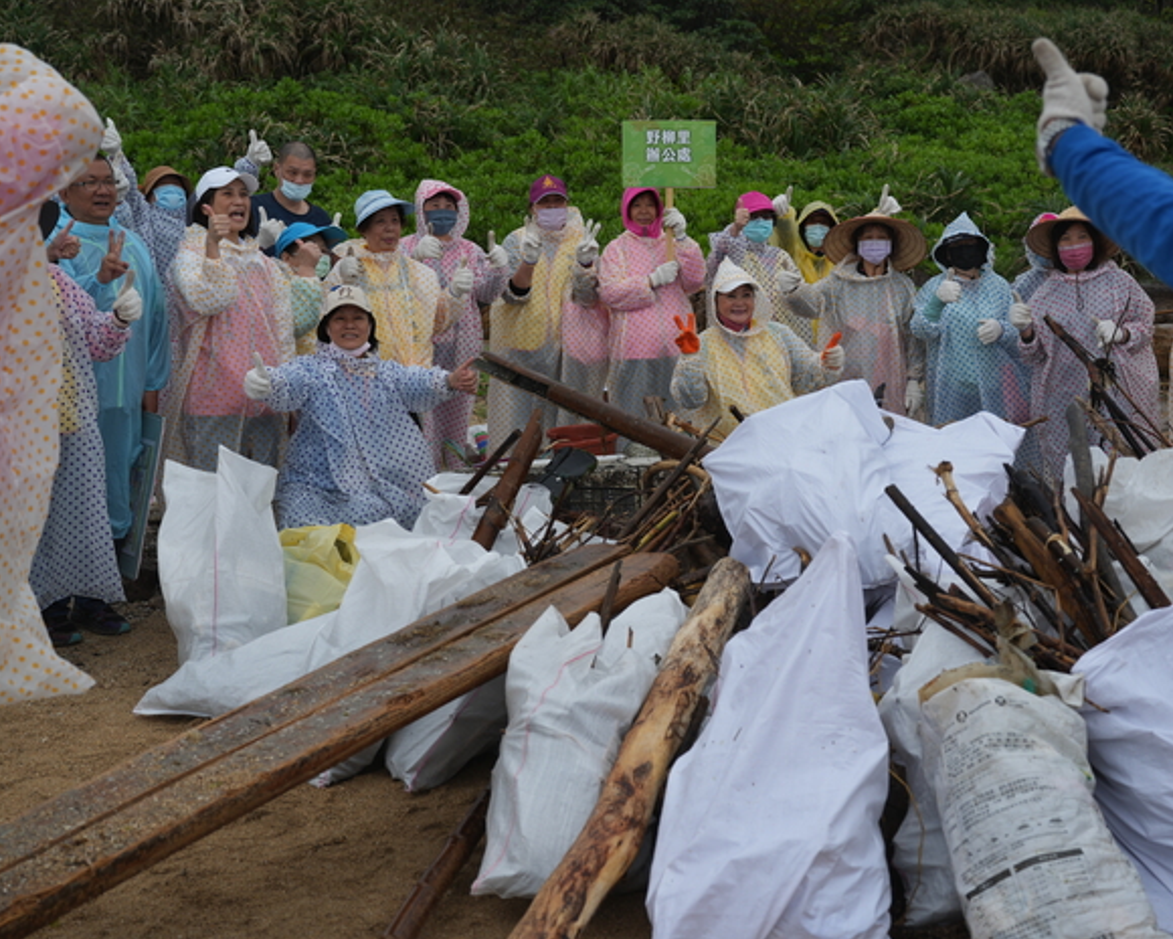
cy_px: 471
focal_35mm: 51
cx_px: 659
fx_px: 1771
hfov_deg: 36.6
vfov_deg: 29.7
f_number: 4.5
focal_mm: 45
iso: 125
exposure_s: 1/320
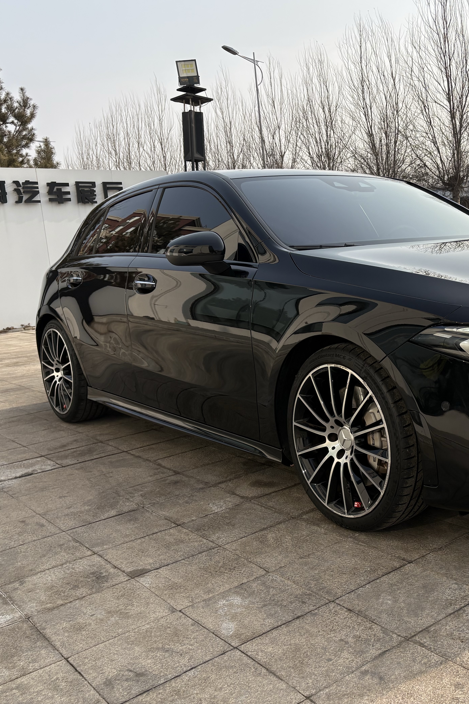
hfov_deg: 34.4
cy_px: 345
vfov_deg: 51.9
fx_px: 723
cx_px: 398
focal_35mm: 37
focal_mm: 5.96
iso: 50
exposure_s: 1/3125
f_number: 1.6
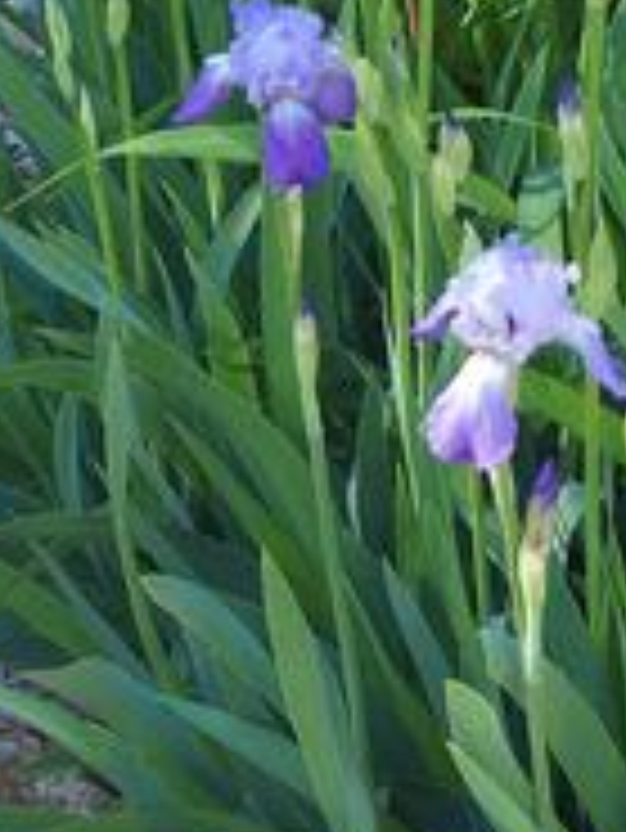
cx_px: 414
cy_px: 324
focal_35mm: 151
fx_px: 3637
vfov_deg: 13.1
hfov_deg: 9.8
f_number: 3.2
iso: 100
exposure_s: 1/125
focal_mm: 13.2
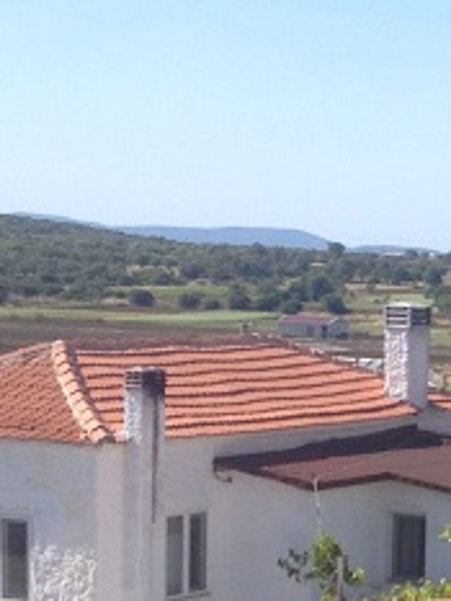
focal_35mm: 150
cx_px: 868
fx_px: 2603
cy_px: 513
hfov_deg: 9.3
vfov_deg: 13.1
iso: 50
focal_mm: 4.28
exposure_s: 1/1416
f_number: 2.4
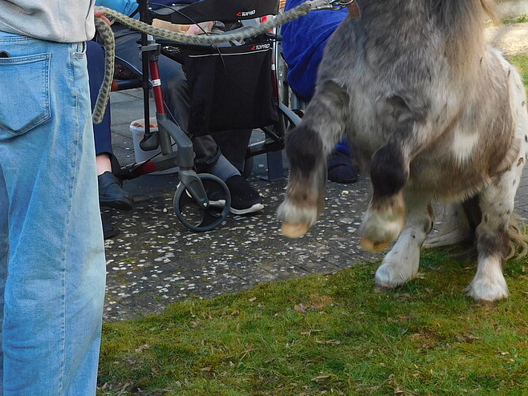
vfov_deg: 15.7
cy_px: 47
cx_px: 311
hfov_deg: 21.1
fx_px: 1419
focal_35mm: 93
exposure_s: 1/200
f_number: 3.8
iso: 125
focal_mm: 9
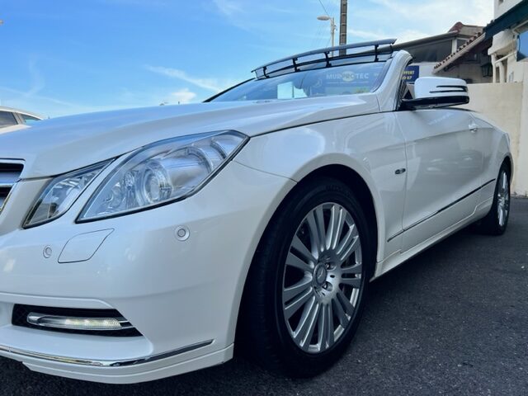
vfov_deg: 53.1
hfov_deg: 67.3
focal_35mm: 26
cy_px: 198
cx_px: 264
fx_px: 397
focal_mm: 5.7
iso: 50
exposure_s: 1/1838
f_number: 1.5
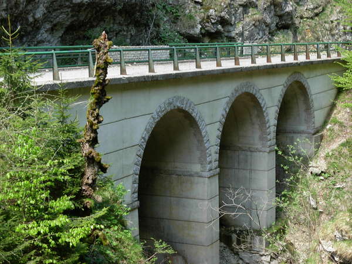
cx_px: 176
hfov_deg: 22.0
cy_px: 132
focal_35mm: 89
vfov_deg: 16.6
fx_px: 905
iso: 79
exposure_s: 1/121
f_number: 3.8
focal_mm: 14.7
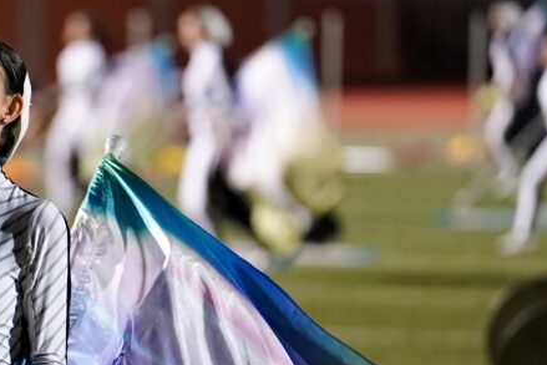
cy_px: 235
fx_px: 6383
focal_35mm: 420
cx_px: 62
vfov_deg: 3.3
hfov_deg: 4.9
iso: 2500
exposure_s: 1/320
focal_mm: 180
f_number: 2.8
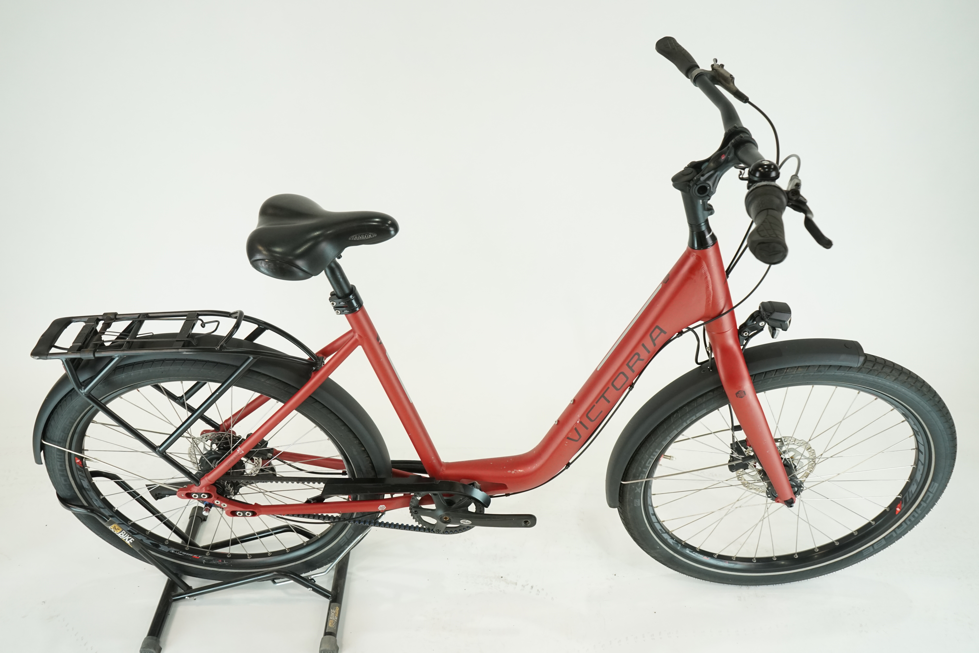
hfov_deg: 63.7
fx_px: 789
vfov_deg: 45.0
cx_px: 490
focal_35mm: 29
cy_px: 326
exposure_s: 1/200
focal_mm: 29
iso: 1600
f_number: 6.3
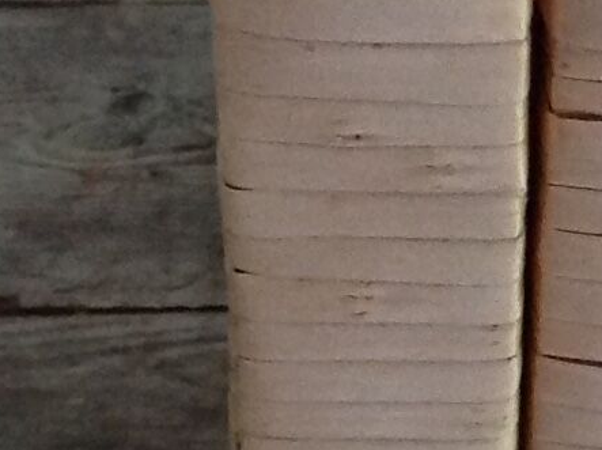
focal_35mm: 205
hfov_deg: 9.4
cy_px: 72
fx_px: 3560
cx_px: 950
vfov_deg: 7.2
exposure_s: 1/15
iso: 250
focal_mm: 4.28
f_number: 2.4
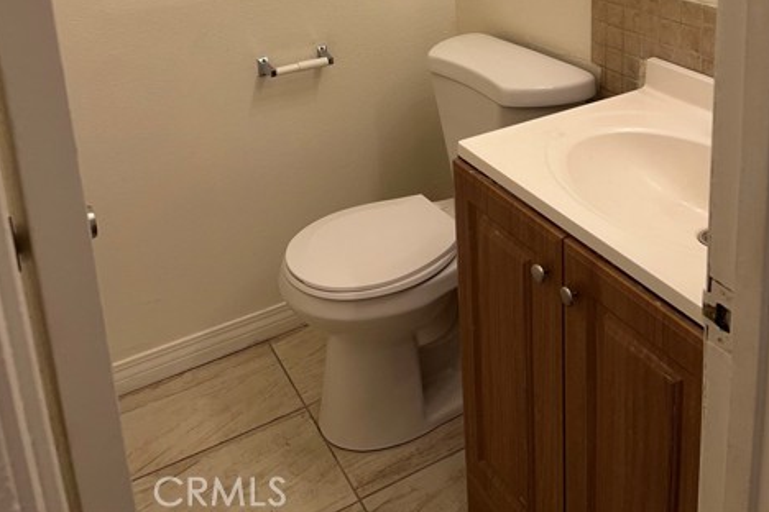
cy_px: -10
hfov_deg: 51.9
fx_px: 790
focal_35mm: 37
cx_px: 384
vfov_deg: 32.8
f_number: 1.5
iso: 50
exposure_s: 1/120
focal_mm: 5.7
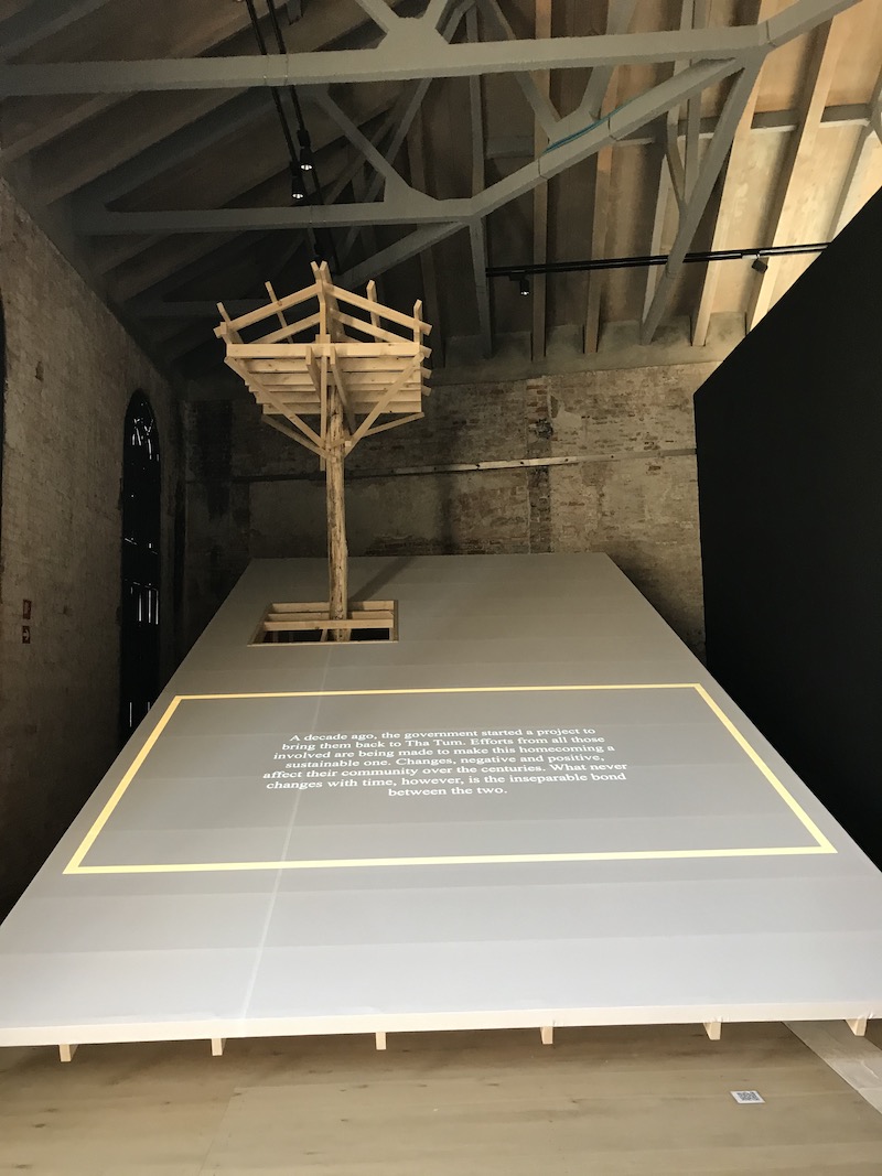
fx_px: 951
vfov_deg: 63.4
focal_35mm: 28
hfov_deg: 49.7
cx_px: 441
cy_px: 588
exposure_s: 1/17
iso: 50
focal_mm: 3.99
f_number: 1.8
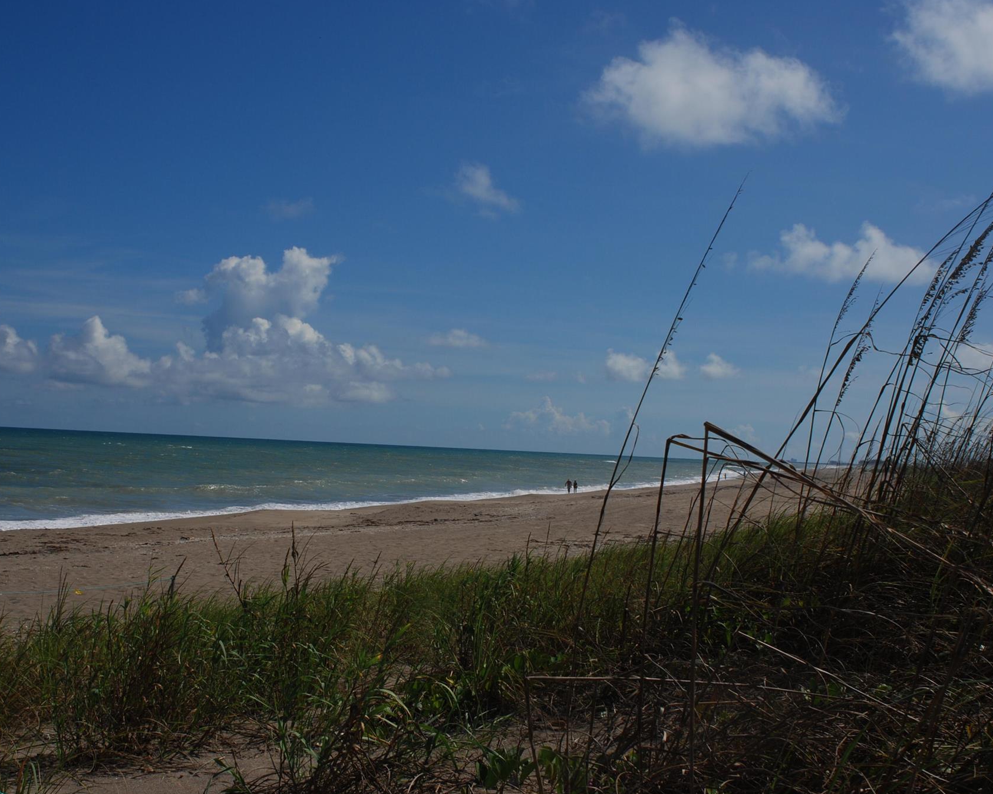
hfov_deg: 38.7
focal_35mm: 48
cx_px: 444
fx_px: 1411
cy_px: 393
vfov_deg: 31.5
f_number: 10
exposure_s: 1/400
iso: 100
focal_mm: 28
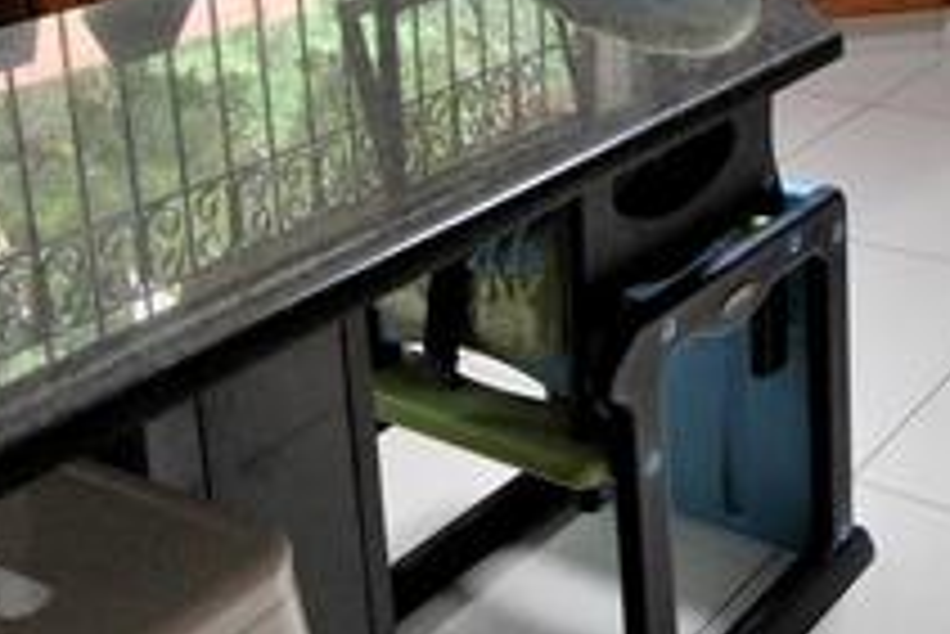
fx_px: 1505
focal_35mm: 57
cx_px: 833
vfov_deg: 22.2
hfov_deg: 33.4
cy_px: -97
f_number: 3.5
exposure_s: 1/30
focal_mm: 10
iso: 280
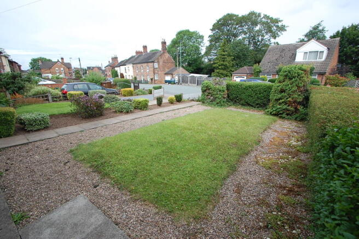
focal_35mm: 15
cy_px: 120
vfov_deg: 77.2
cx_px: 180
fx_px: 149
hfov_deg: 100.4
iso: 200
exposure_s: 1/250
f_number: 8
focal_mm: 10
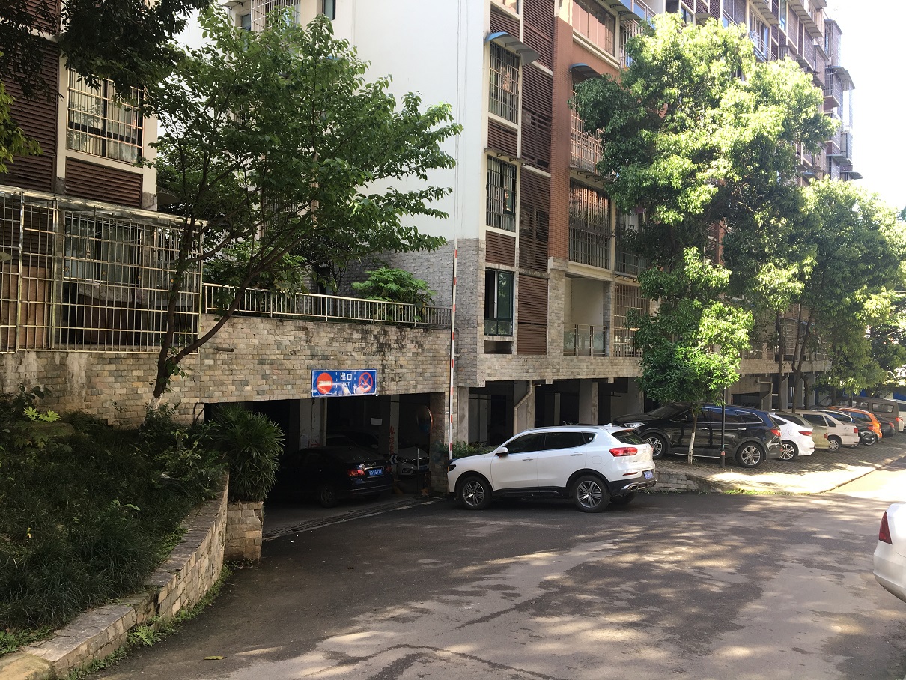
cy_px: 340
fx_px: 759
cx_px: 453
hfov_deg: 61.6
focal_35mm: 29
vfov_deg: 48.2
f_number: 2.2
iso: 25
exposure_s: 1/119
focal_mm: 4.15
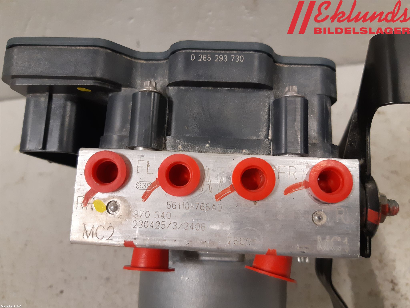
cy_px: 154
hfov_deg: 67.3
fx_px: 308
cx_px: 205
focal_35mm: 26
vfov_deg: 53.1
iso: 200
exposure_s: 1/50
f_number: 1.7
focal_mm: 3.93
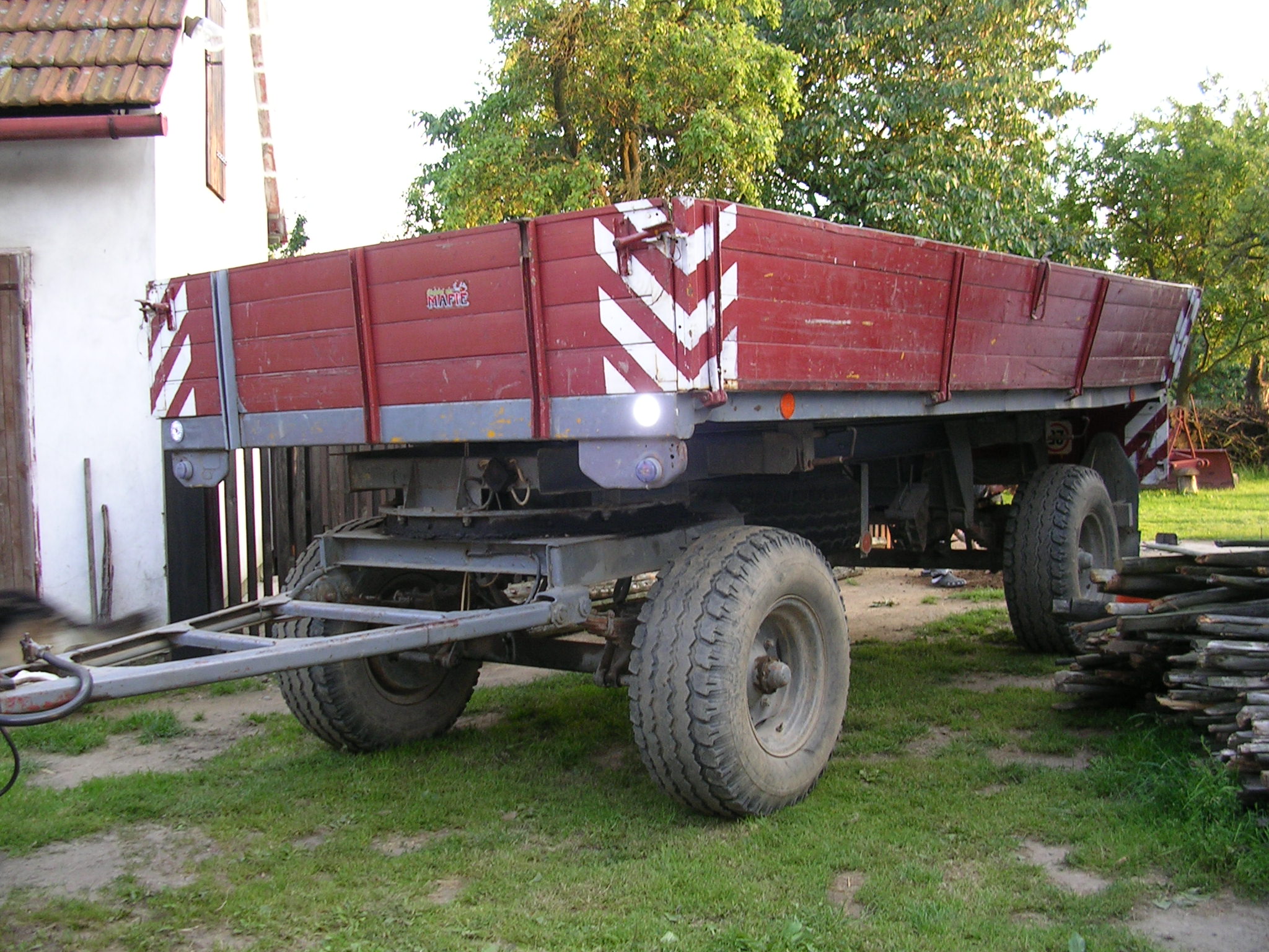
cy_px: 476
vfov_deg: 37.7
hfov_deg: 49.0
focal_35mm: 38
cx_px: 634
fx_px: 1393
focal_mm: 5.8
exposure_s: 1/30
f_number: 2.8
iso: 50
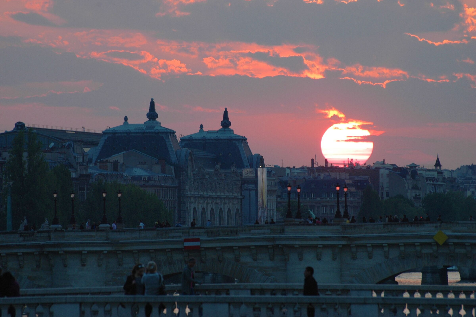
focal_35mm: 405
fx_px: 5350
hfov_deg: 5.1
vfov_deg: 3.4
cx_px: 238
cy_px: 158
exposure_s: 1/100
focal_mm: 270
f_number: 9
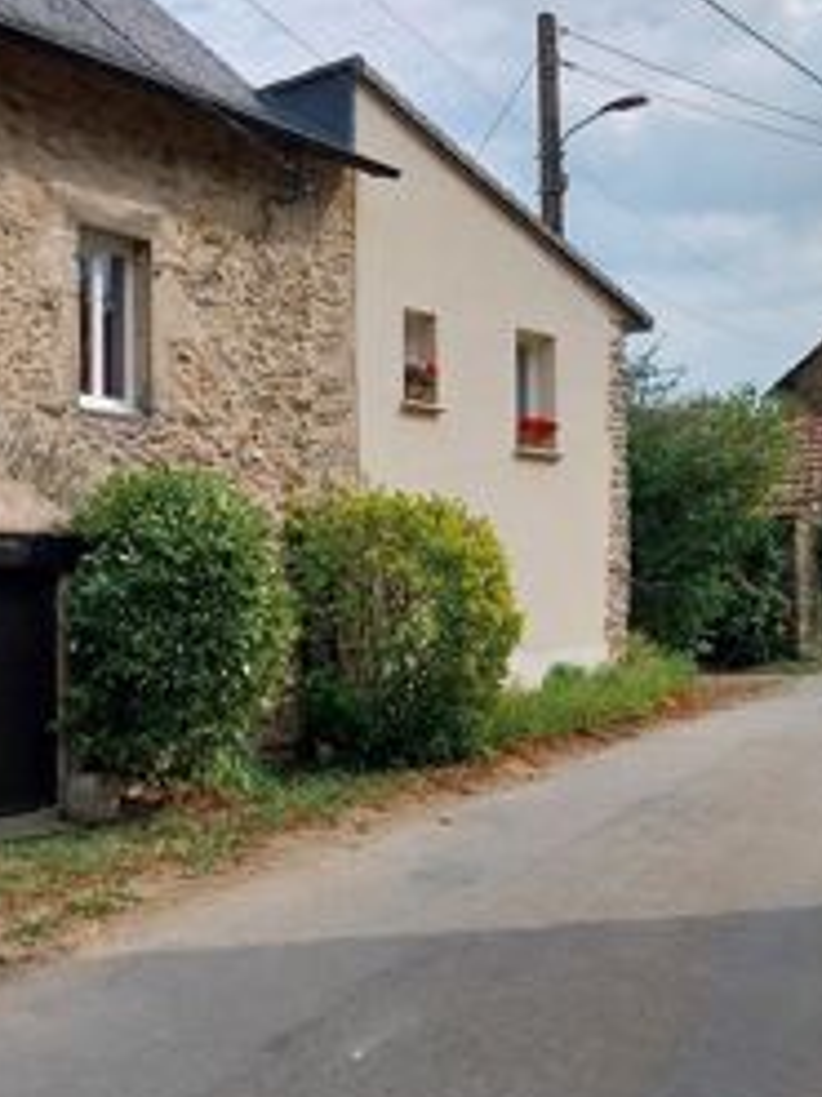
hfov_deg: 31.2
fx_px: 1426
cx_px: 142
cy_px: 544
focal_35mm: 45
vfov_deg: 42.1
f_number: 1.8
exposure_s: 1/927
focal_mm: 4
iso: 25
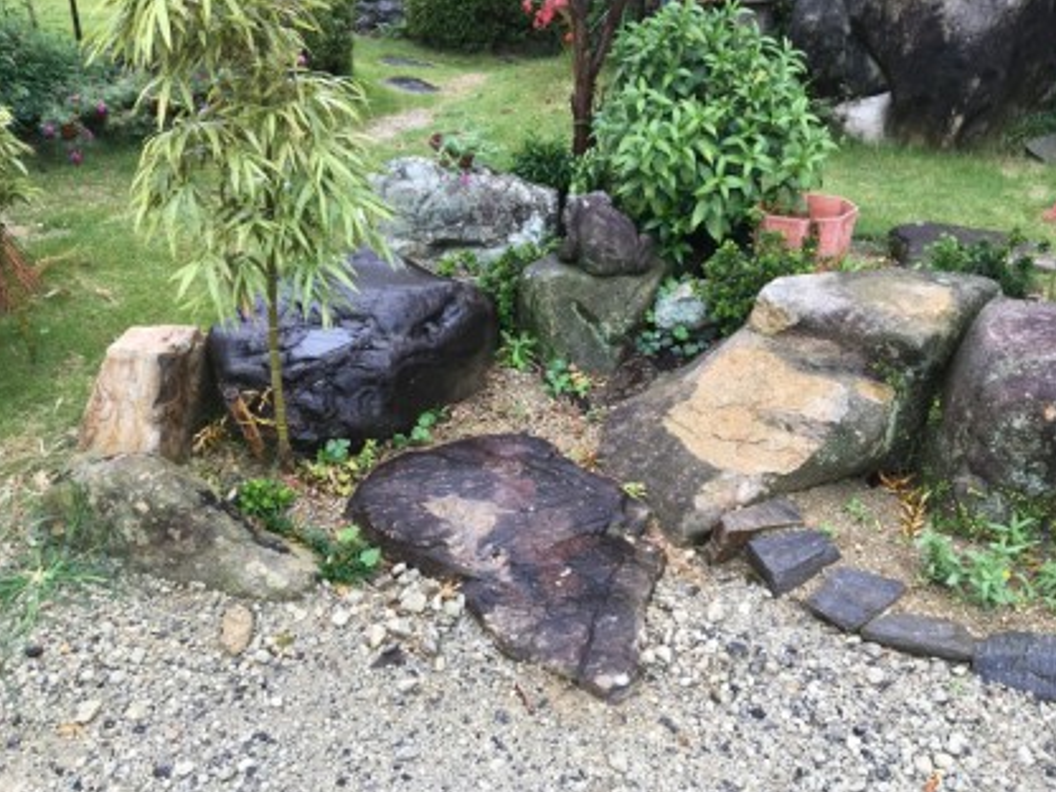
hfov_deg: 60.0
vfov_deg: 46.8
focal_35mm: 30
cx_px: 533
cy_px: 402
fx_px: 915
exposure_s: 1/135
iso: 25
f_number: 2.2
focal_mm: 4.15
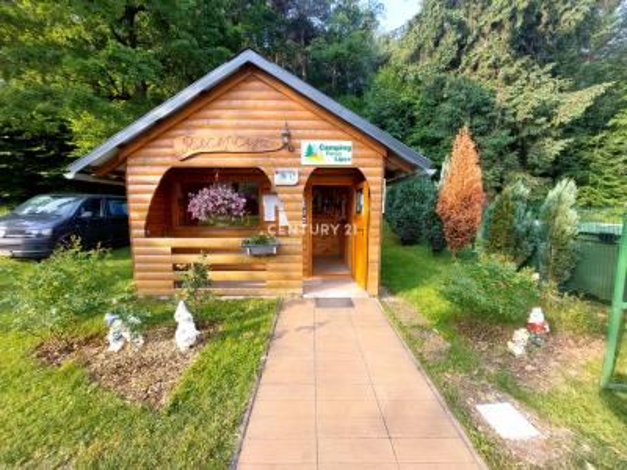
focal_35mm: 13
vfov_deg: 89.9
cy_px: 235
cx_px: 314
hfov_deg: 106.2
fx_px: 235
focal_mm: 1.74
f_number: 2.2
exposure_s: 1/240
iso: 50
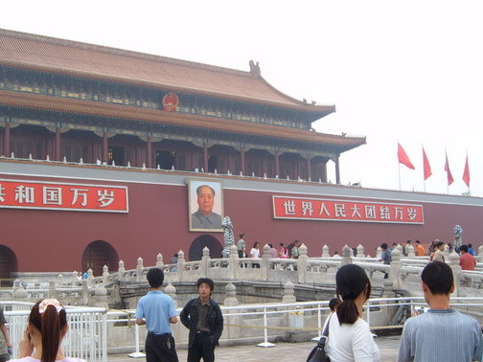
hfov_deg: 40.3
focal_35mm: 47
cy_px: 200
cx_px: 193
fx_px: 656
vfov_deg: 30.9
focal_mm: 6.2
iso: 63
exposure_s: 1/45
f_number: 6
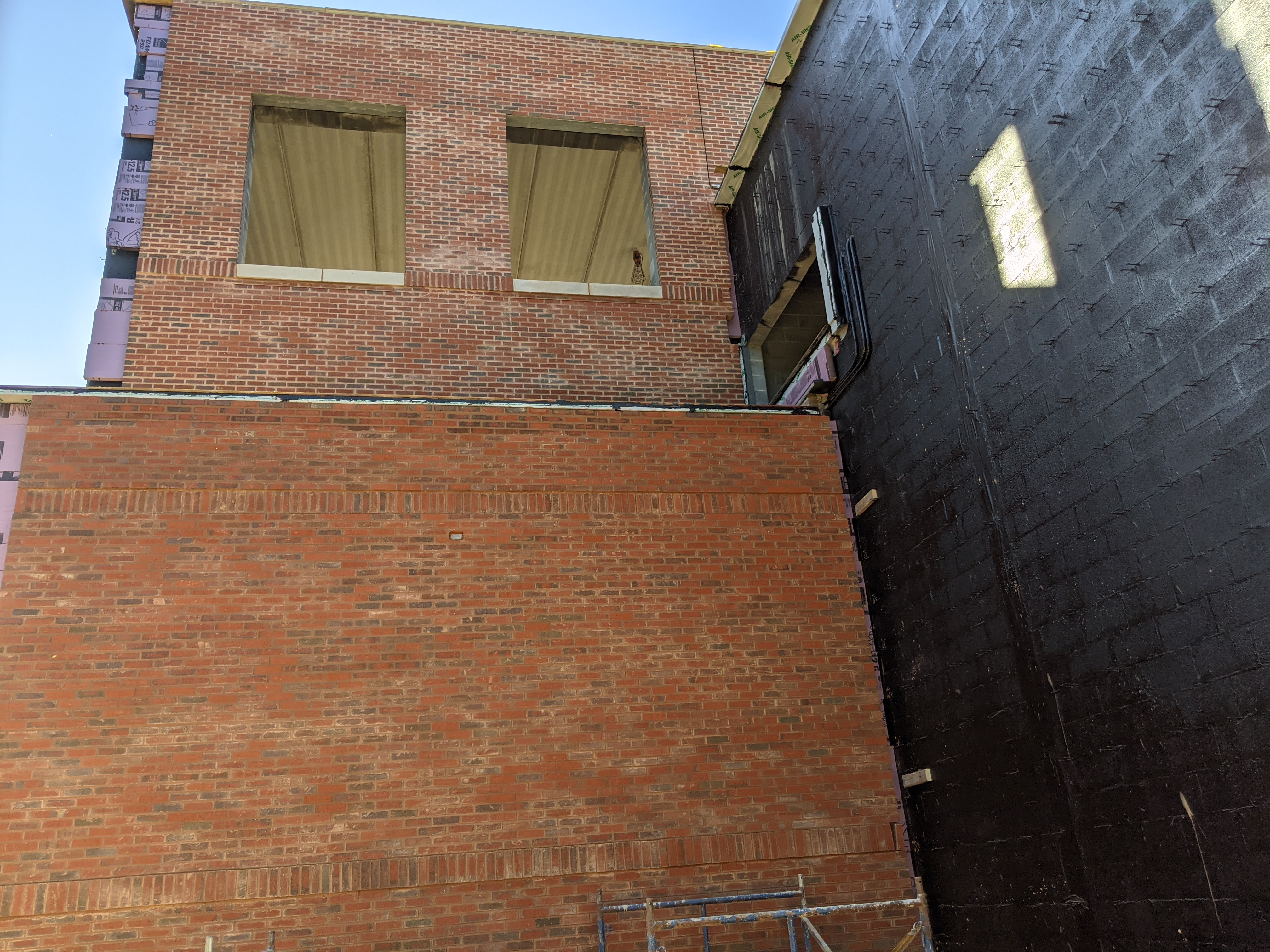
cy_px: 476
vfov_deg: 51.4
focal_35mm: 27
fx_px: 991
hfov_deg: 65.3
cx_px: 635
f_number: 1.8
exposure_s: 1/711
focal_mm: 4.44
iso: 36
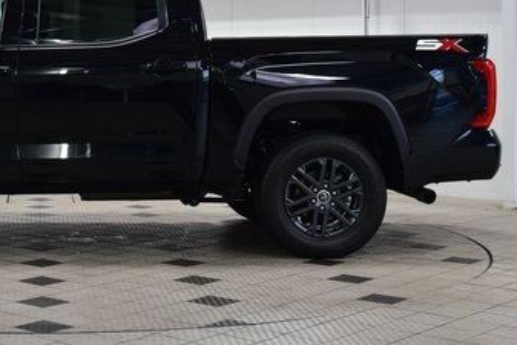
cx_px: 55
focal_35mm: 77
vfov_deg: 17.6
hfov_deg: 25.5
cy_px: 80
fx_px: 1106
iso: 1600
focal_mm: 27
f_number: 6.3
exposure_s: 1/60
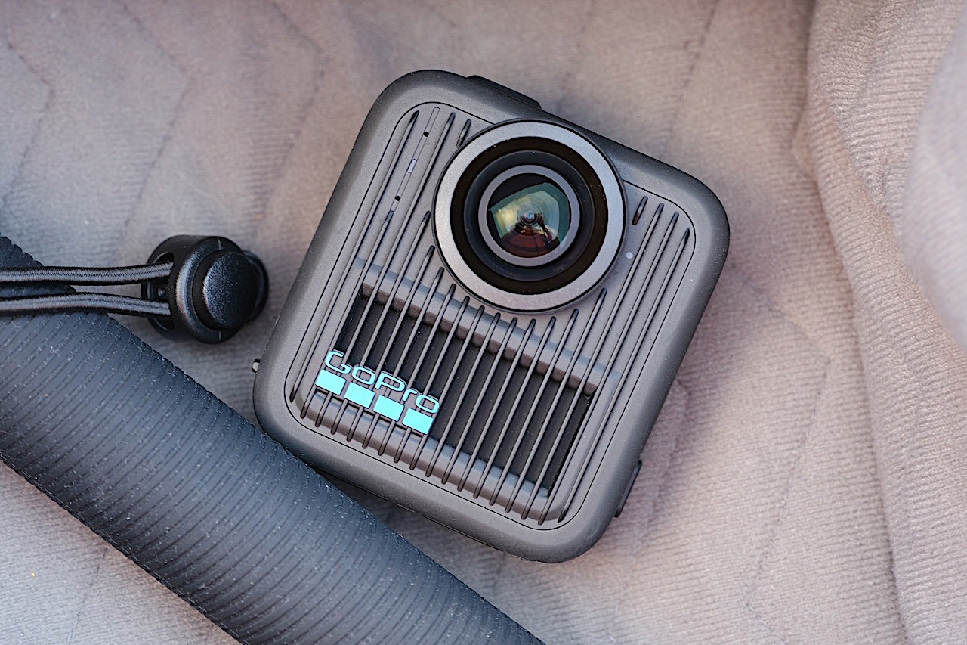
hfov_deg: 24.5
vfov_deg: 16.5
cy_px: 322
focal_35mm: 83
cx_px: 484
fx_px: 2229
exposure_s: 1/25
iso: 800
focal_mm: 55
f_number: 5.6
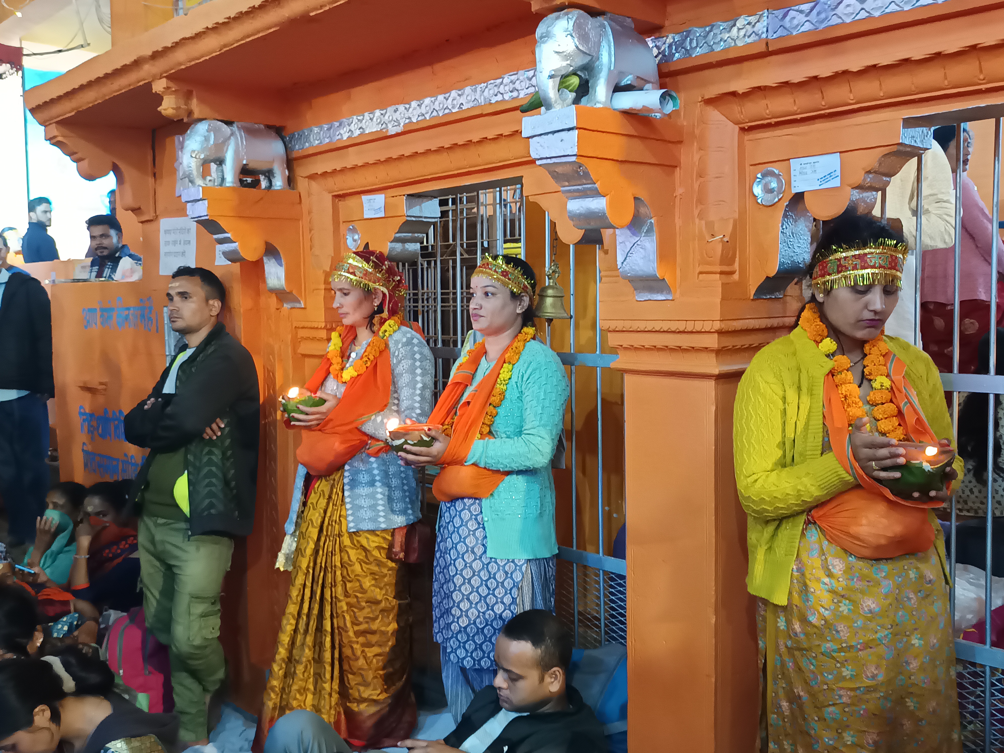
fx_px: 696
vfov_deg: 56.8
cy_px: 376
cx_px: 502
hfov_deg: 71.6
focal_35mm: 24
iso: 2304
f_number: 1.7
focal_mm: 5.31
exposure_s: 1/20
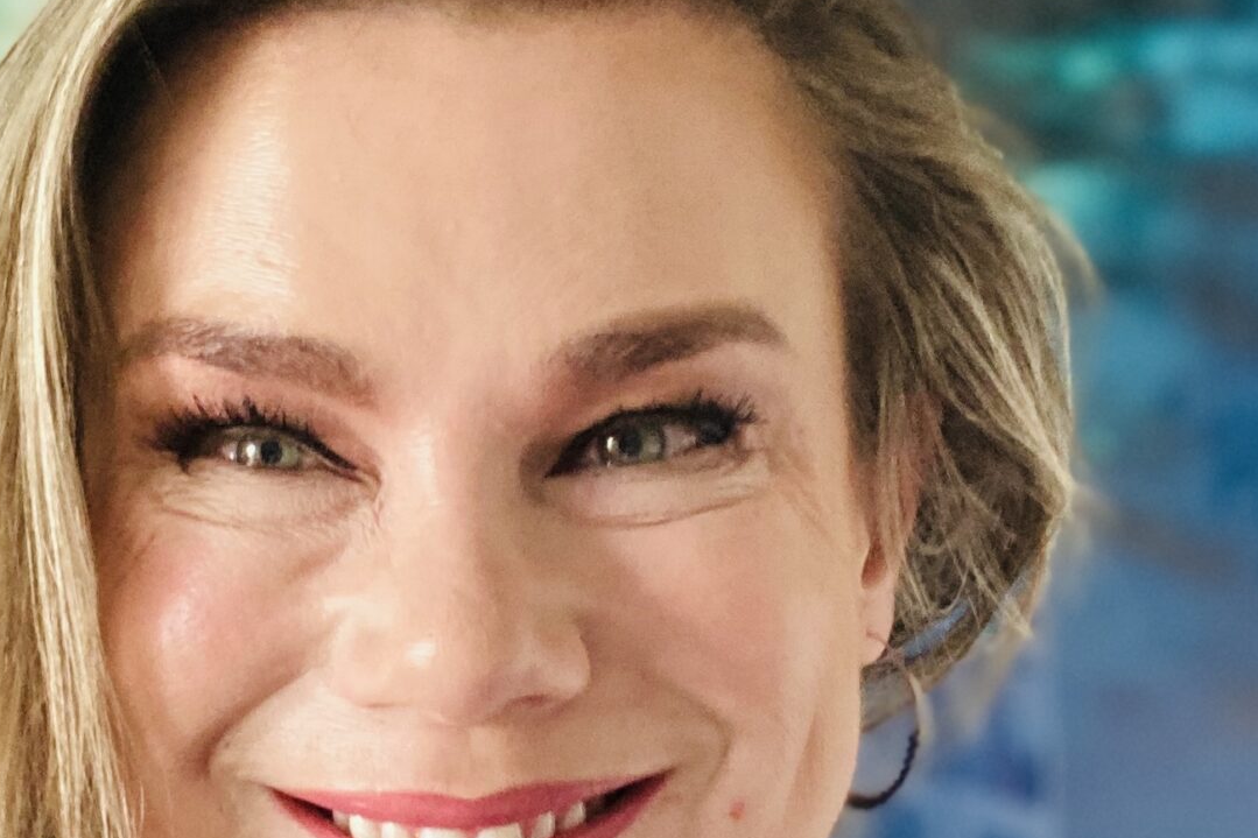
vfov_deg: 17.0
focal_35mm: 79
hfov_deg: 25.5
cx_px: 373
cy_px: 755
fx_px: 2760
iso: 160
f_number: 2.2
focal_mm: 2.87
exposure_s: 1/50
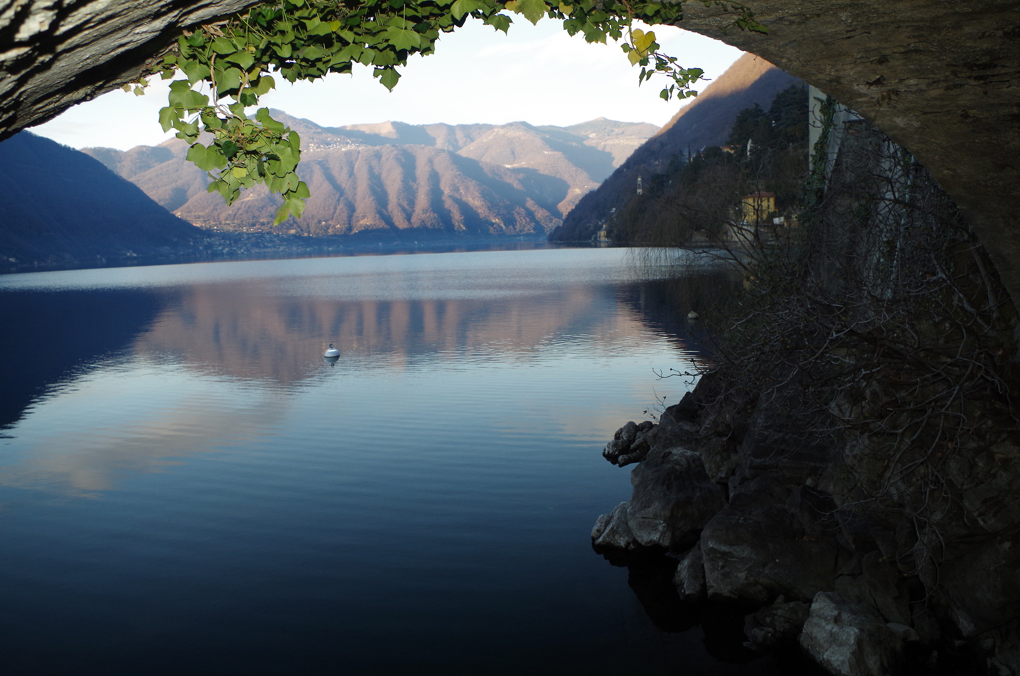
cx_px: 510
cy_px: 338
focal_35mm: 27
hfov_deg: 67.5
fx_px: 763
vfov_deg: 47.7
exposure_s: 1/180
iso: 400
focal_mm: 18
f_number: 5
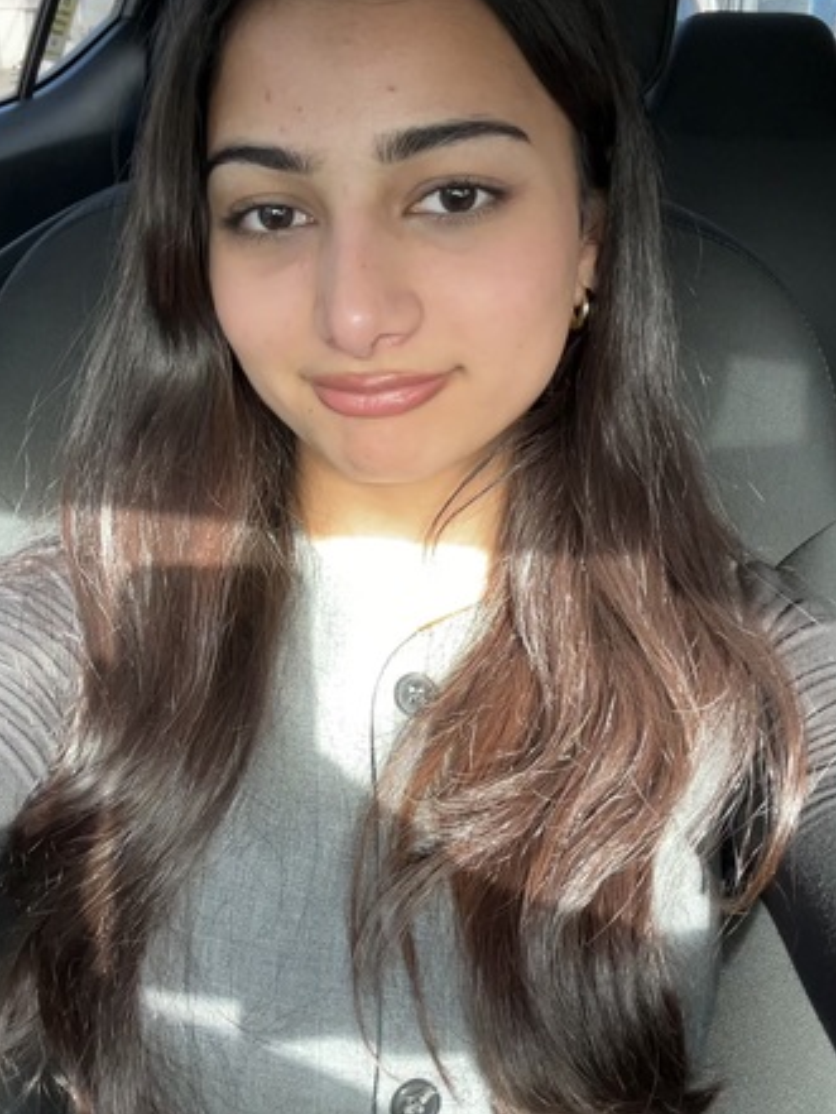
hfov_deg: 41.8
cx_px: 383
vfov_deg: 53.9
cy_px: 536
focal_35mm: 34
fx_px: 1094
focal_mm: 2.69
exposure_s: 1/121
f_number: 1.9
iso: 80
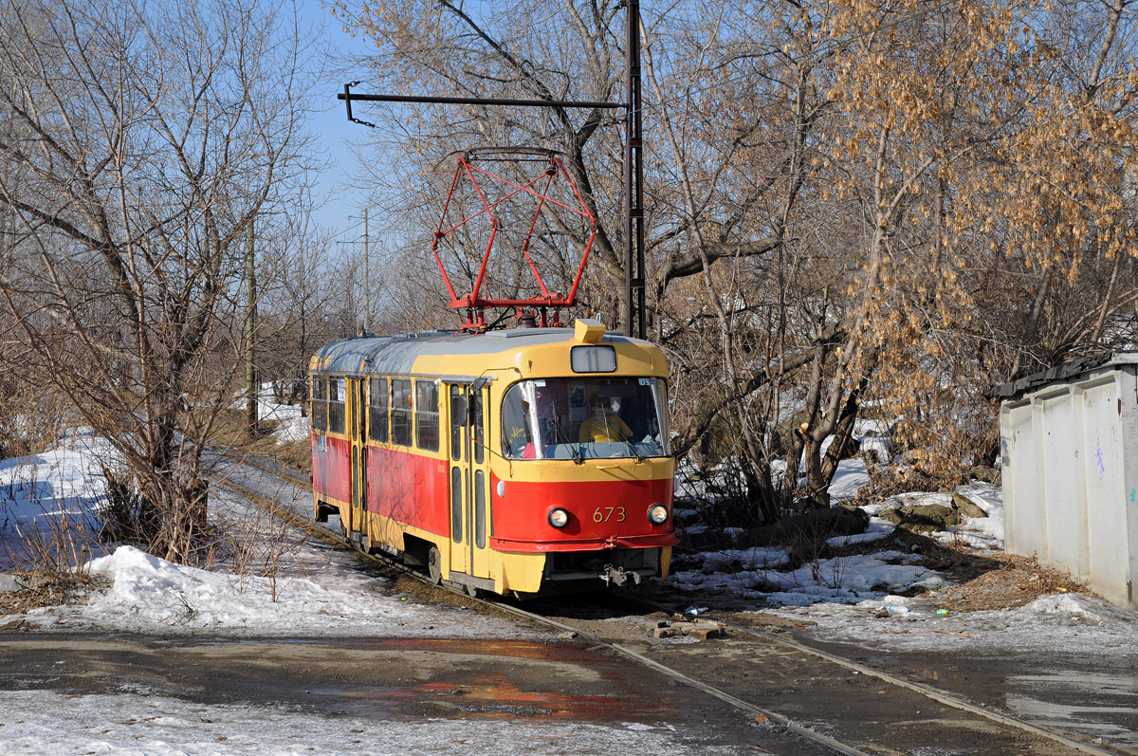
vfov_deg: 18.9
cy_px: 378
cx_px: 569
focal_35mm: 72
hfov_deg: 28.1
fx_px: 2273
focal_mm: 48
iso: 320
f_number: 10
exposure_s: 1/640
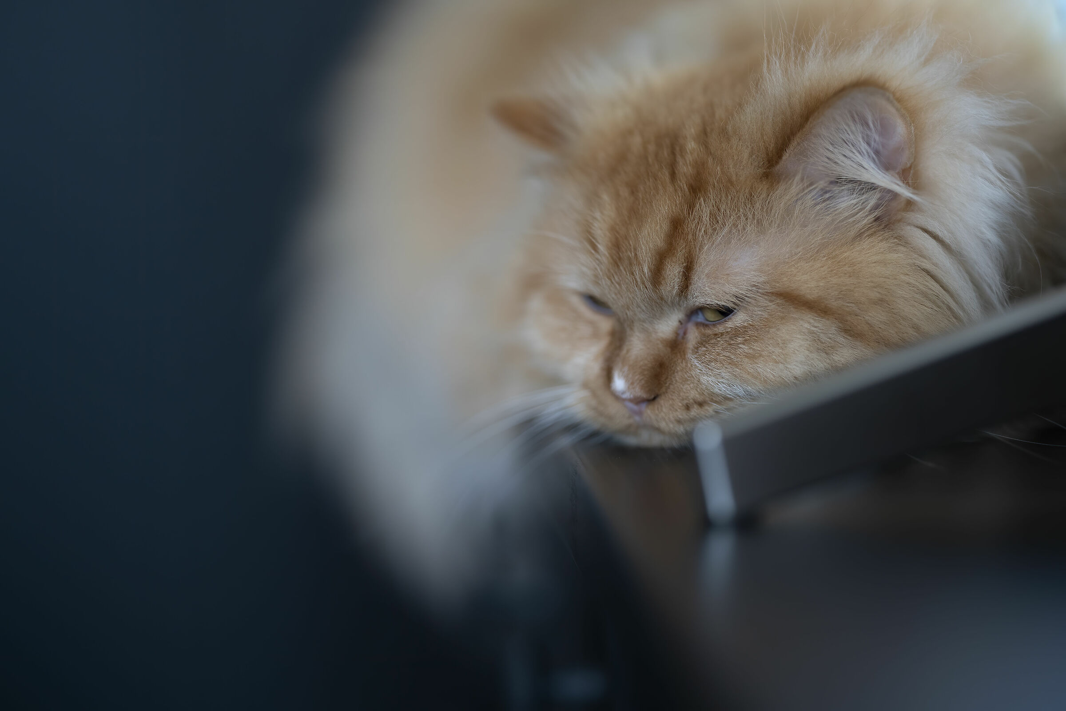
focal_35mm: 135
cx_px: 533
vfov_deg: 10.2
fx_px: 3997
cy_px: 356
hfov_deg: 15.2
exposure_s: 1/80
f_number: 1.8
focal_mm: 135
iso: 800
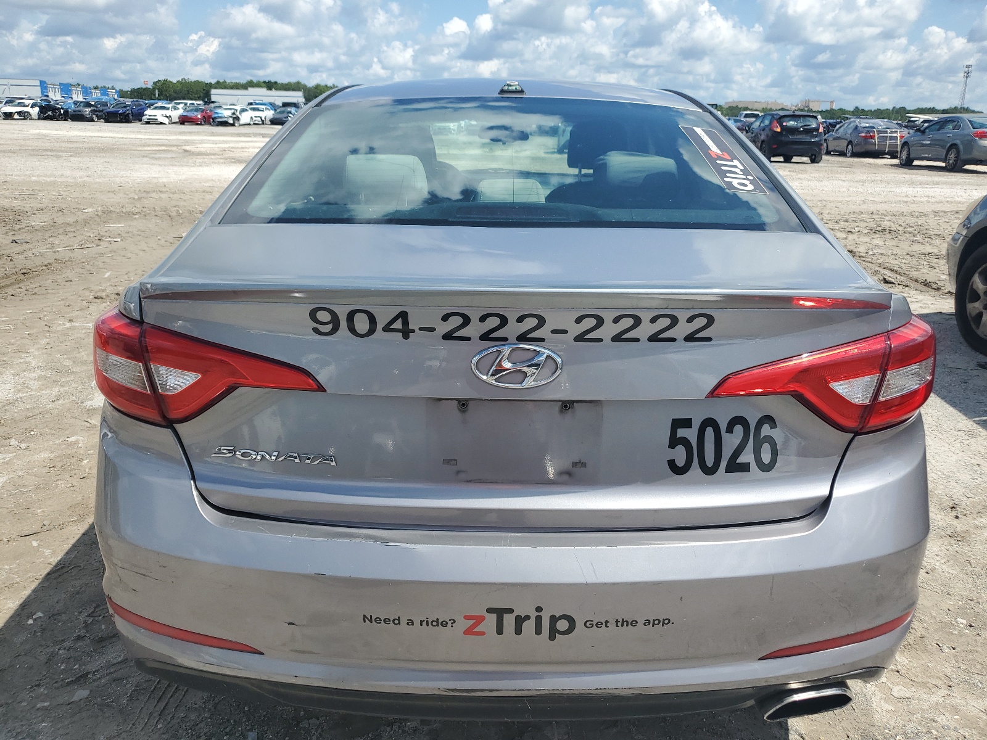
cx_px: 494
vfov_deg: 53.1
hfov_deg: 67.3
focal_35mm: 26
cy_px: 370
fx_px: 741
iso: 50
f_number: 1.5
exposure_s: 1/3333
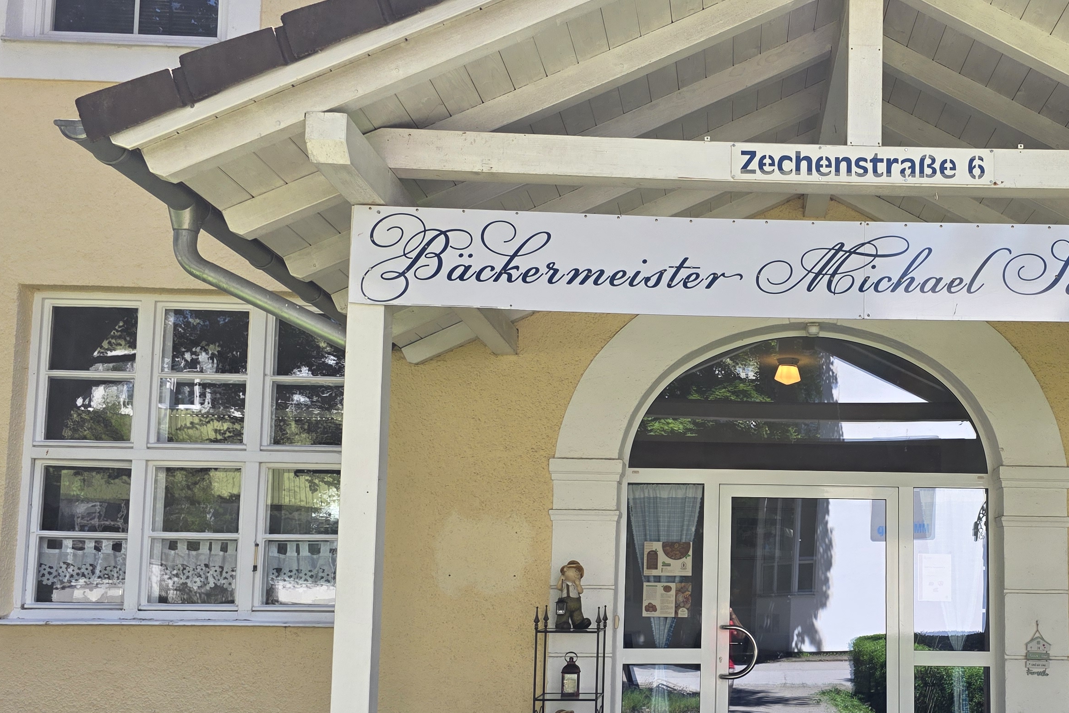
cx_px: 780
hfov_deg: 46.0
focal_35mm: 41
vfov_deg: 32.3
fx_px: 1217
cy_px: 482
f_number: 1.7
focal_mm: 6.3
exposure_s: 1/359
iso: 40
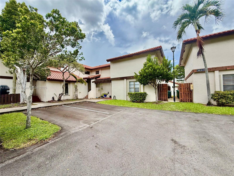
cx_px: 117
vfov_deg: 85.7
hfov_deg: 102.1
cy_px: 88
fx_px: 95
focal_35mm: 14
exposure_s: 1/1497
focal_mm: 2.22
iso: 64
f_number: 2.2
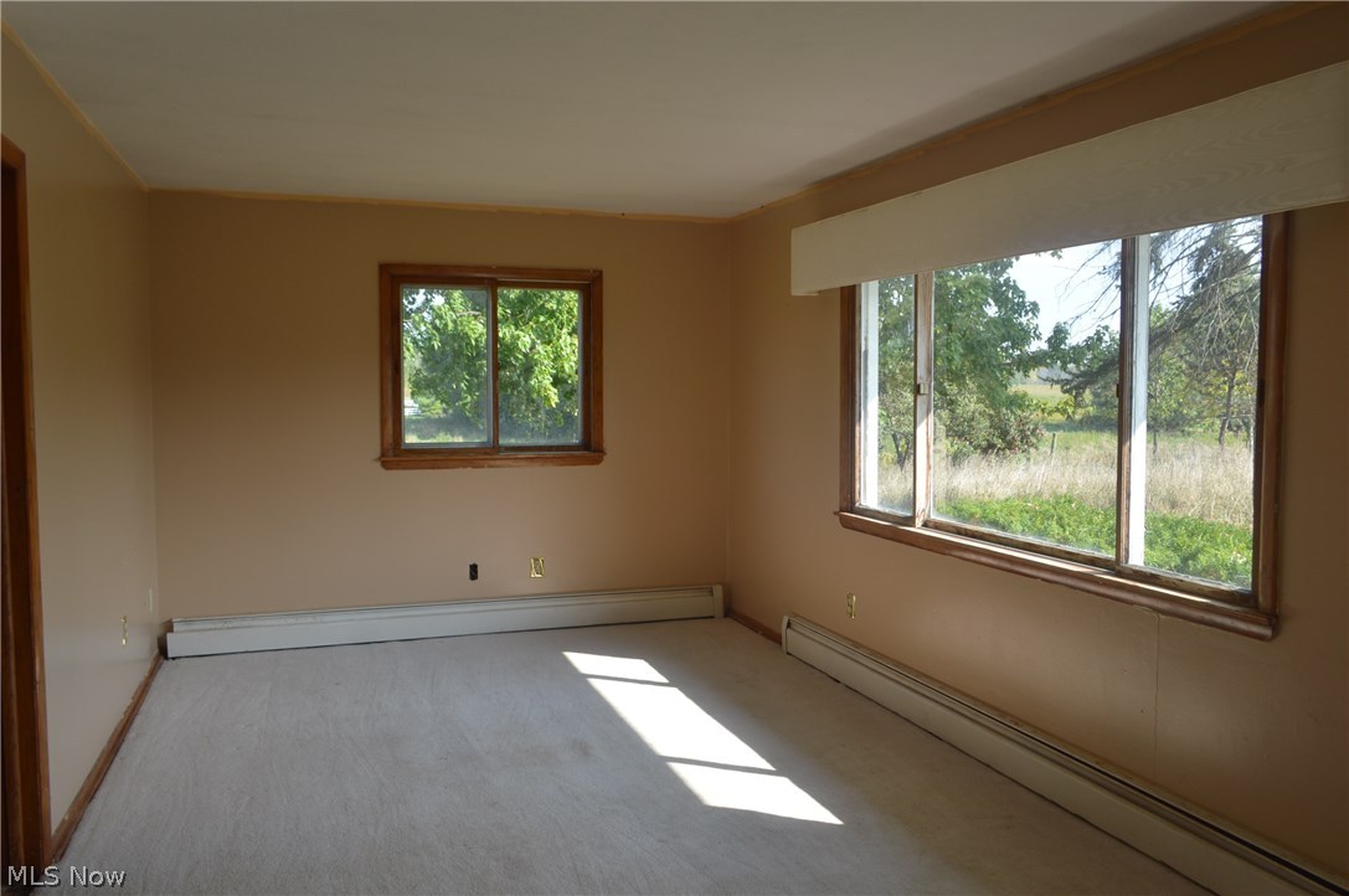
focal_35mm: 27
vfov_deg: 47.8
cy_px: 448
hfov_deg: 67.4
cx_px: 674
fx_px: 1011
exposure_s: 1/100
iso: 100
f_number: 6.3
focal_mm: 18
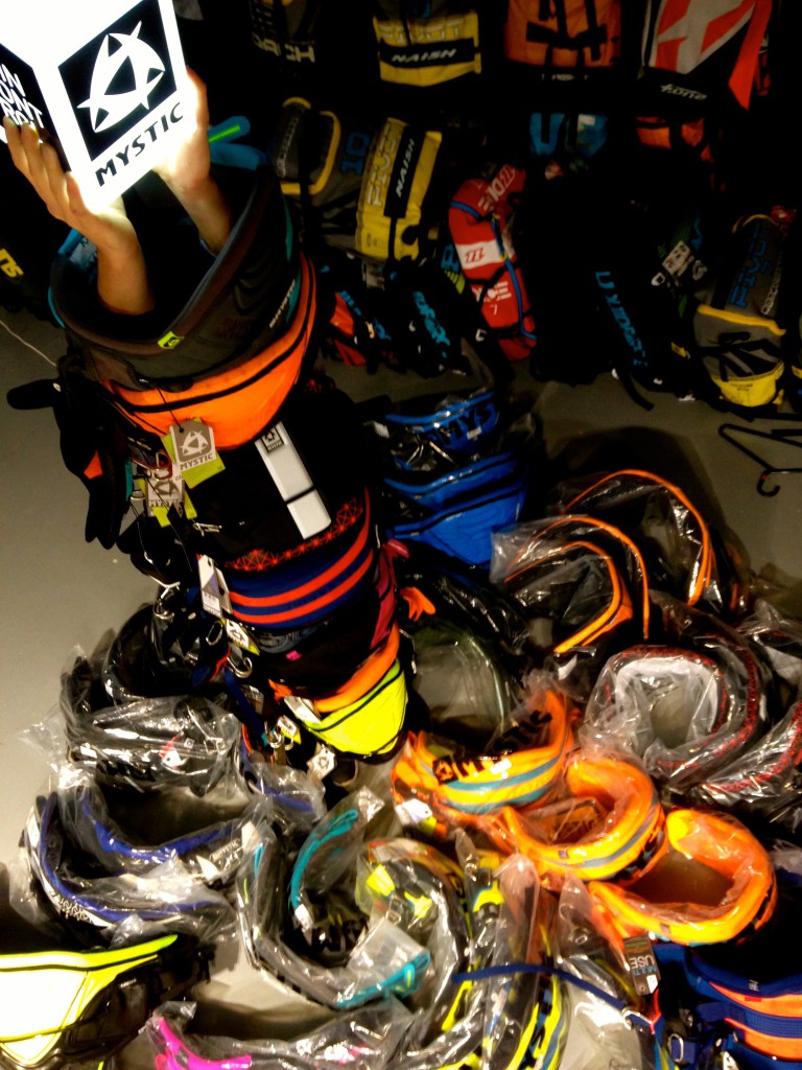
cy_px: 535
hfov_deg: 42.9
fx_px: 1019
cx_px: 401
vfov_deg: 55.4
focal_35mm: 33
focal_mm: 4.12
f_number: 2.4
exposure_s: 1/20
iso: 125
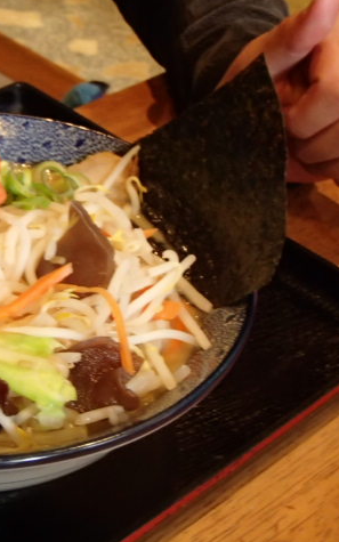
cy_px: 272
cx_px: -11
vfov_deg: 29.4
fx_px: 1034
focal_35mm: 70
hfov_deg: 18.1
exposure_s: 1/20
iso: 800
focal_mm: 8.8
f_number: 4.9
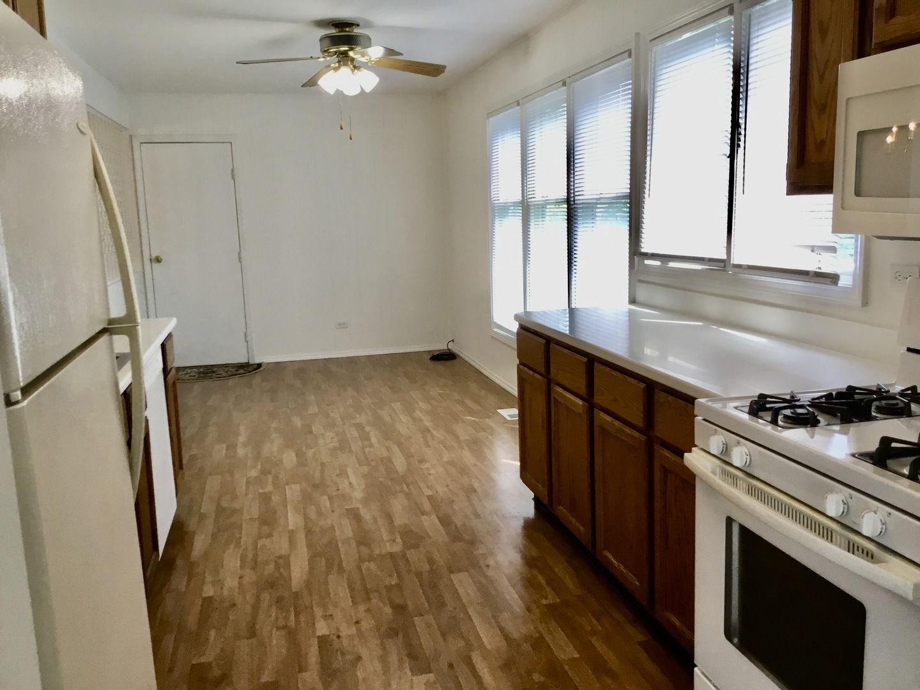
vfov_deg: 45.4
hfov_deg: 58.4
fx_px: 824
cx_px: 460
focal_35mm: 31
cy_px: 345
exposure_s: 1/30
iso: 25
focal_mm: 3.3
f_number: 2.4
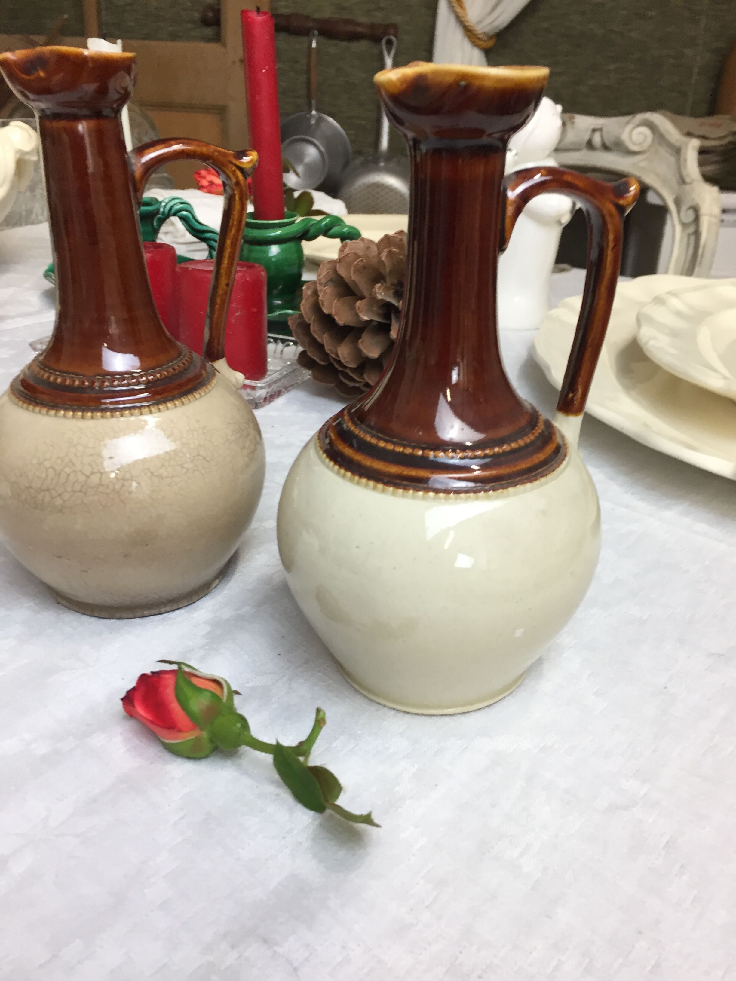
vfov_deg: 61.7
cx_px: 368
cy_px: 490
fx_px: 822
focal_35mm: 29
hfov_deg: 48.2
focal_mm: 4.15
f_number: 2.2
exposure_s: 1/33
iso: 40
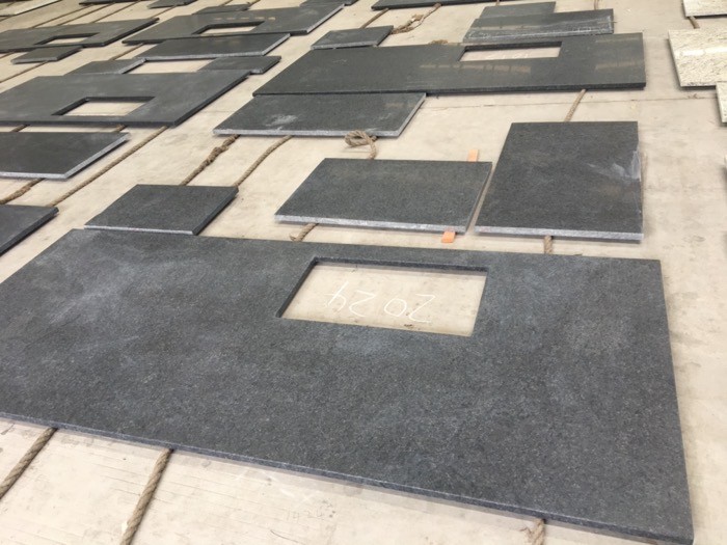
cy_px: 272
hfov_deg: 61.7
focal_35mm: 29
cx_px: 364
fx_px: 609
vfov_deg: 48.2
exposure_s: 1/50
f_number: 2.2
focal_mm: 4.15
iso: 32
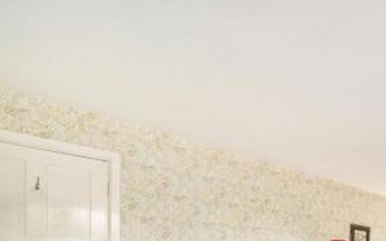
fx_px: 284
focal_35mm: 27
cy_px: 269
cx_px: 370
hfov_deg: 55.8
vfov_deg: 37.8
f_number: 8
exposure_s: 1/5
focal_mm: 12
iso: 100
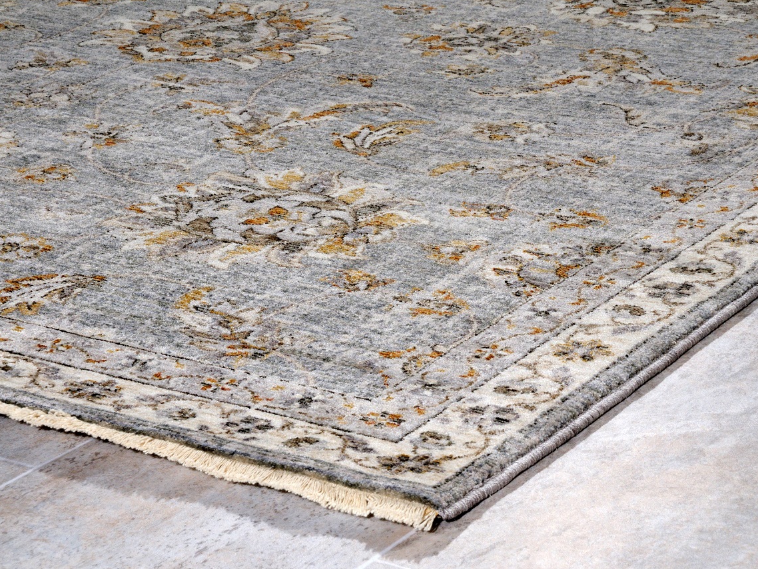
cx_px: 416
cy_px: 284
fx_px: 2519
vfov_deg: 12.9
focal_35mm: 115
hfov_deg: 17.1
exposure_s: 1/200
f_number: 29
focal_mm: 70
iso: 500
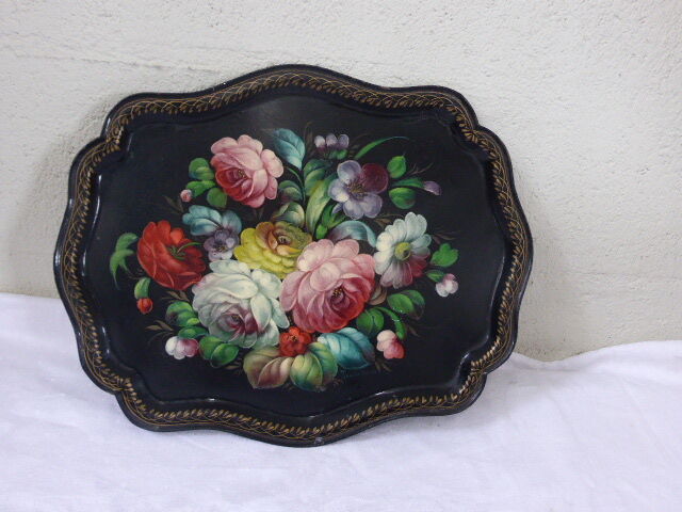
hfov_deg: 58.4
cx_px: 341
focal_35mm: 31
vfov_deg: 45.4
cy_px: 256
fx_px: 611
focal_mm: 5.4
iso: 320
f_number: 3.6
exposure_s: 1/60
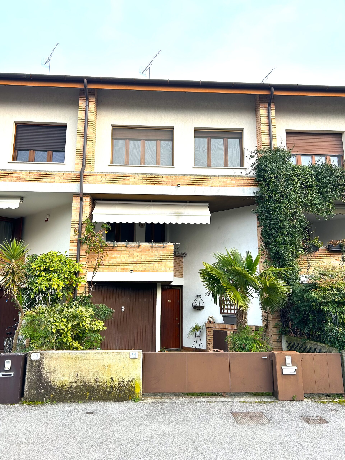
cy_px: 230
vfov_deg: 67.3
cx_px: 172
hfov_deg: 53.1
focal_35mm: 26
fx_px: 346
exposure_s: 1/255
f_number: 1.5
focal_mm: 5.7
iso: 40
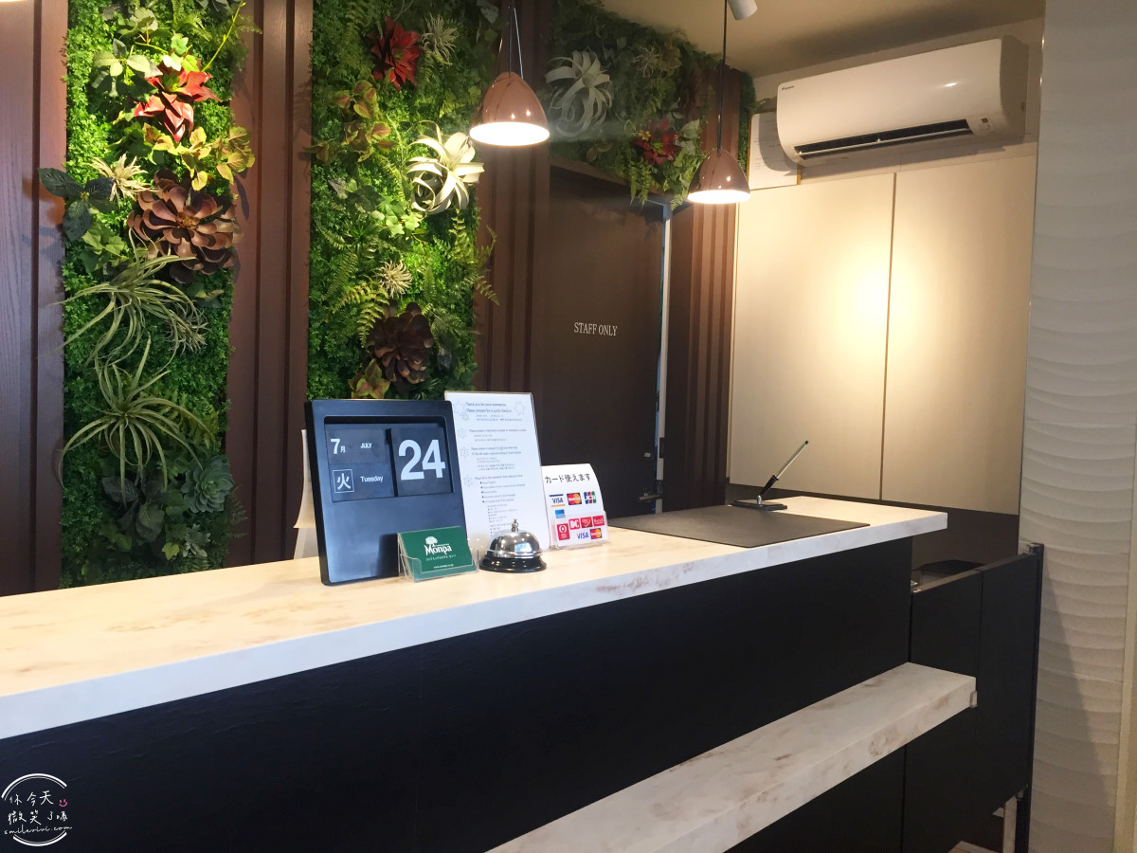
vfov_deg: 48.2
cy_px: 426
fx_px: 953
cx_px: 568
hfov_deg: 61.7
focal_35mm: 29
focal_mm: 4.15
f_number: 2.2
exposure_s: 1/30
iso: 32
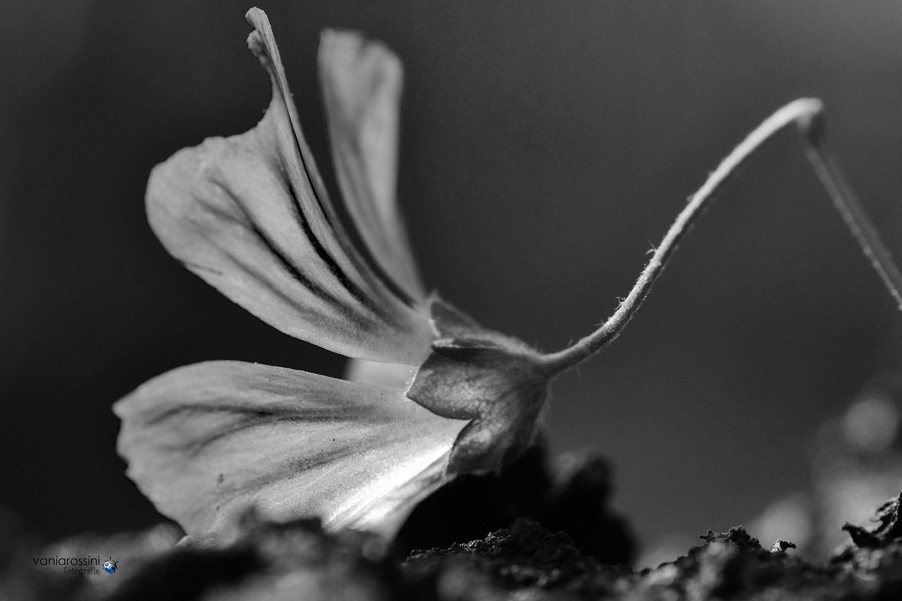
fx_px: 3382
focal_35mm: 135
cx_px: 451
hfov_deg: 15.2
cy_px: 300
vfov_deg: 10.2
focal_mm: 90
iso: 800
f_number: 11
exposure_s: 1/1250
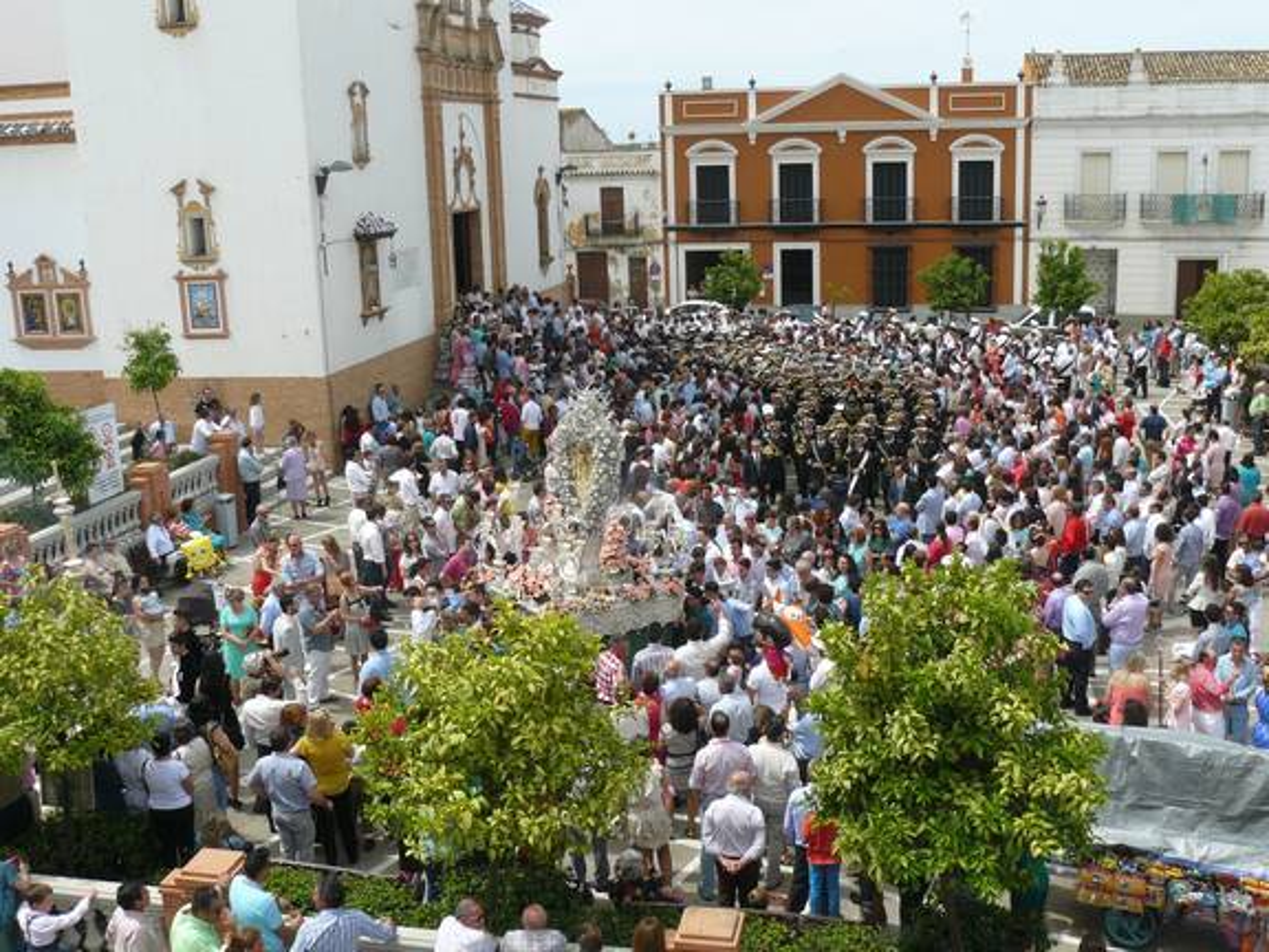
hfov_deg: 51.4
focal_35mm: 36
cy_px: 476
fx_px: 1320
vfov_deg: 39.7
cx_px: 634
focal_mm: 6
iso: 100
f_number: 5.6
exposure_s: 1/400
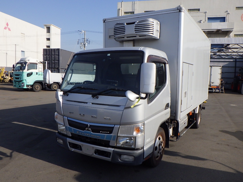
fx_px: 197
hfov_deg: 63.4
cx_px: 122
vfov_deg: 49.7
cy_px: 91
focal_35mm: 28
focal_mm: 5
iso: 250
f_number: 4.2
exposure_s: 1/2000
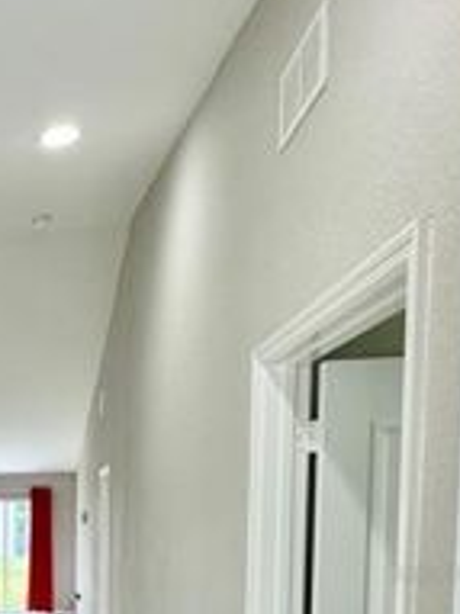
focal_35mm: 39
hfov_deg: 29.2
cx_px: -150
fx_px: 692
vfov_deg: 43.1
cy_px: 572
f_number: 2.2
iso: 100
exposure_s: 1/120
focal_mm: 2.22
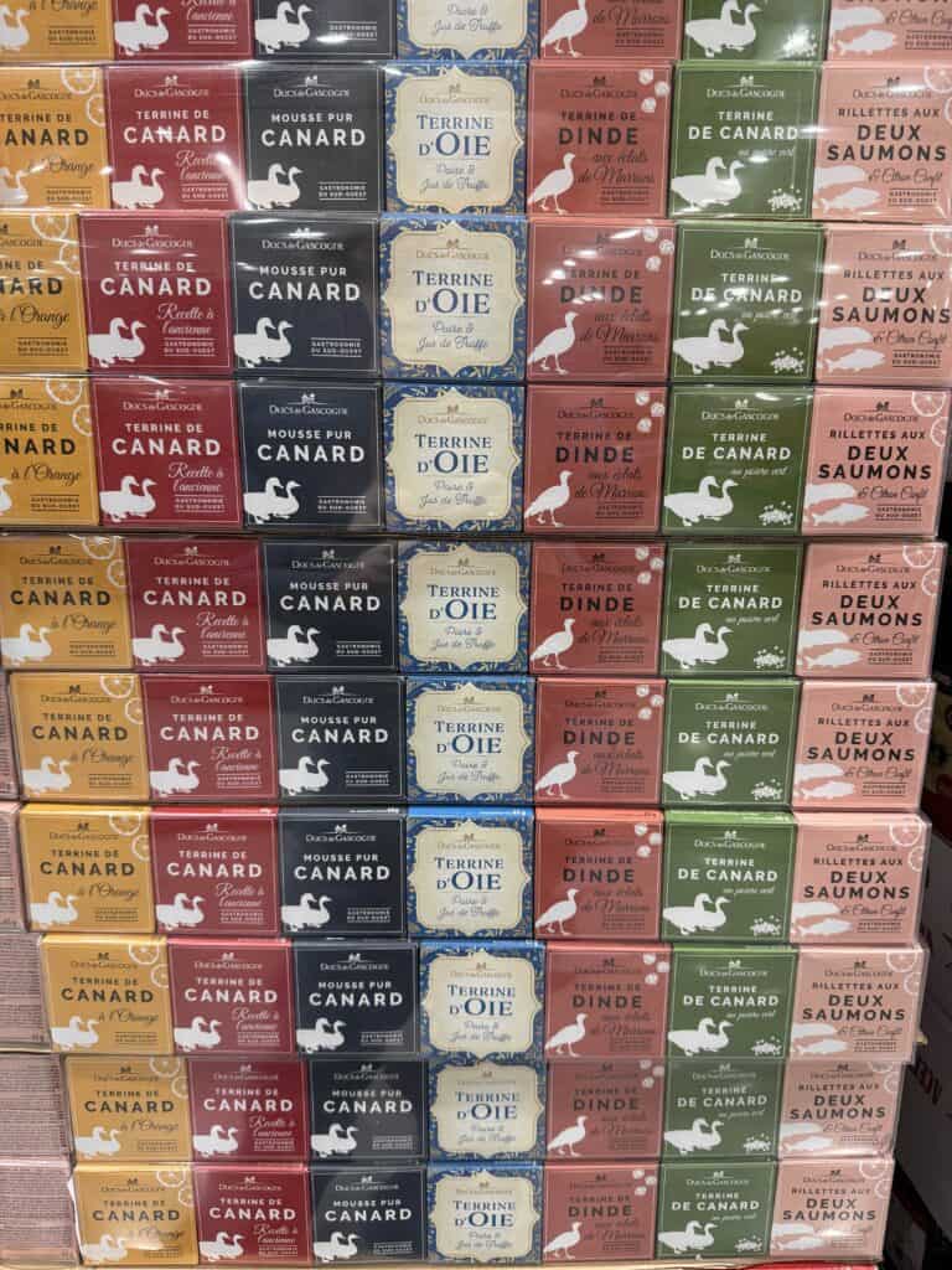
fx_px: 880
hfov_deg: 56.8
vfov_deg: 71.6
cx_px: 476
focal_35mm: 24
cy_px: 635
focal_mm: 6.76
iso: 200
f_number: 1.78
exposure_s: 1/94
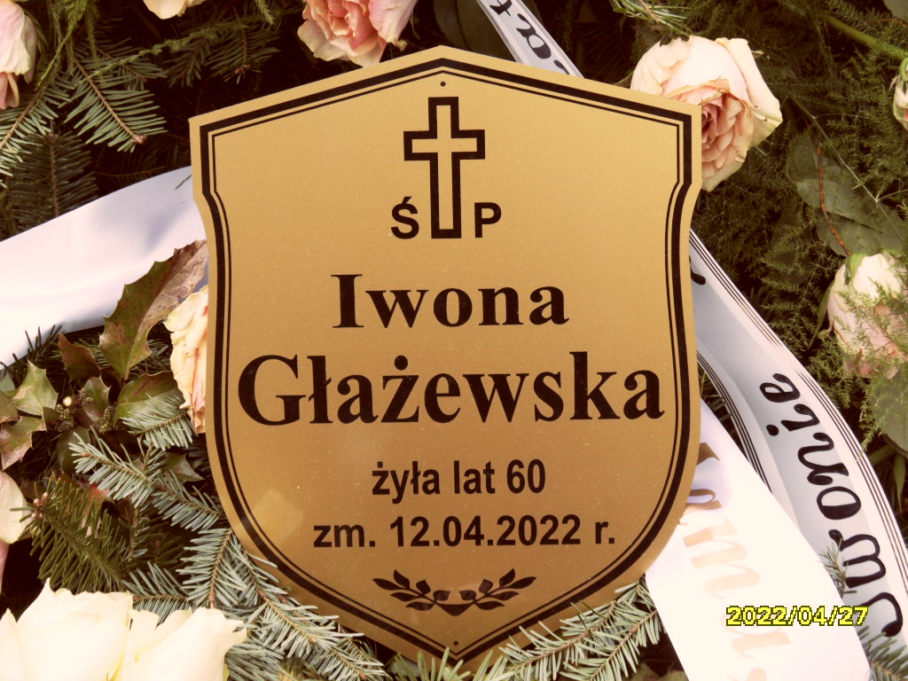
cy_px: 340
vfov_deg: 24.4
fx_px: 1574
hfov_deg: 32.2
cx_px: 454
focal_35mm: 60
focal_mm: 10.3
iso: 80
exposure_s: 1/125
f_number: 4
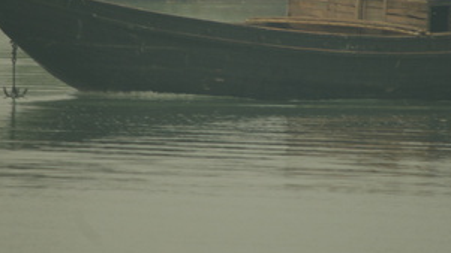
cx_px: 234
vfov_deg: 0.7
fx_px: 19998
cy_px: 52
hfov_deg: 1.3
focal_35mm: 1673
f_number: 6.7
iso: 100
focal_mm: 500
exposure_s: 1/250
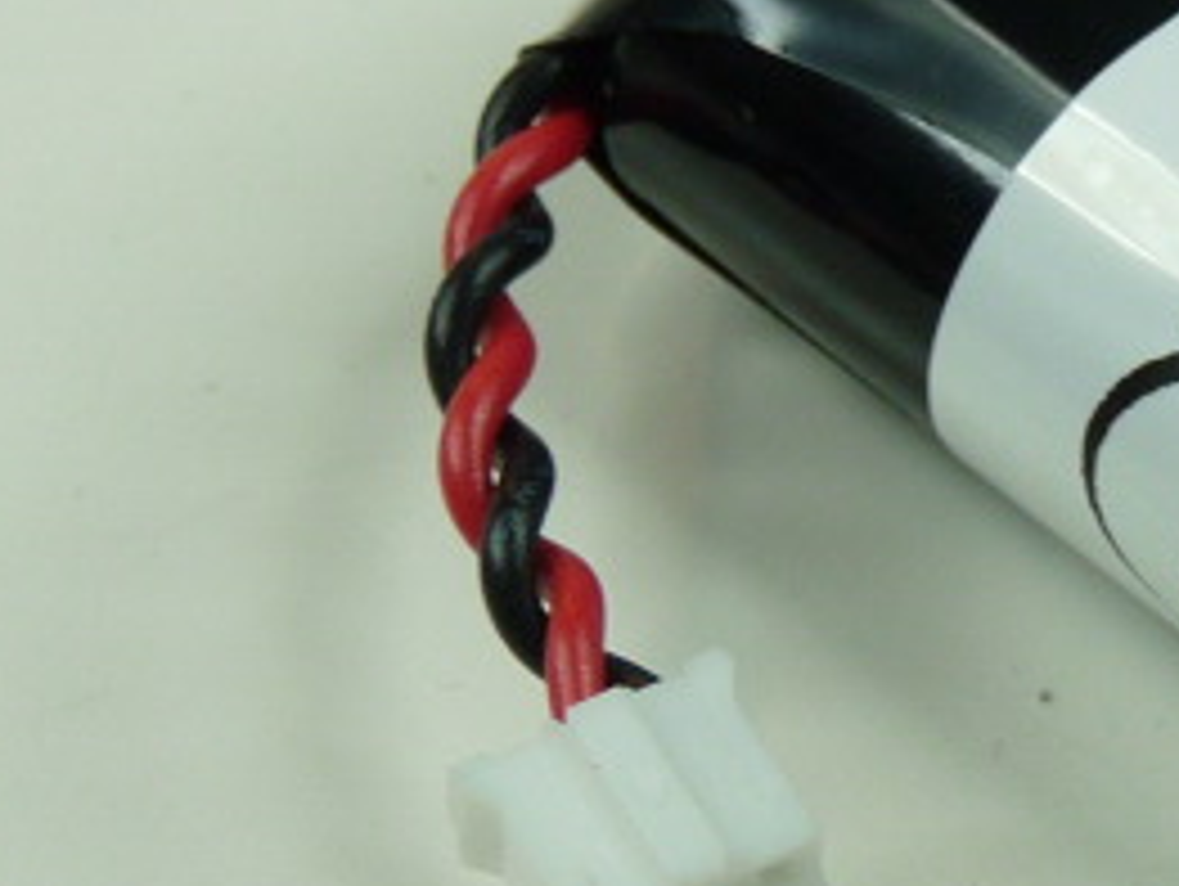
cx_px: 1377
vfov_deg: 6.7
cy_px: 342
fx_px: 7568
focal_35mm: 222
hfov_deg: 8.8
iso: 100
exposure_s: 1/50
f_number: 3.2
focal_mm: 9.2
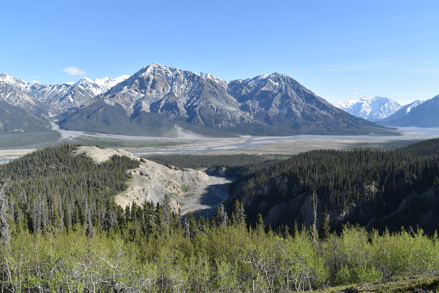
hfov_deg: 61.9
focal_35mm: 30
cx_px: 220
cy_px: 146
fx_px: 366
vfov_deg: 43.6
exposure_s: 1/320
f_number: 9
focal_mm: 20
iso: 200
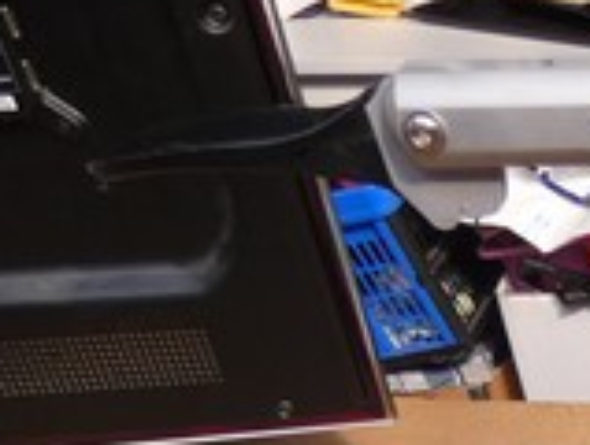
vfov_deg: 14.3
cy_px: 812
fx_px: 1555
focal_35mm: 91
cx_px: 1215
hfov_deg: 16.1
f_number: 2.8
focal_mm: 3.6
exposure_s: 1/125
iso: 80
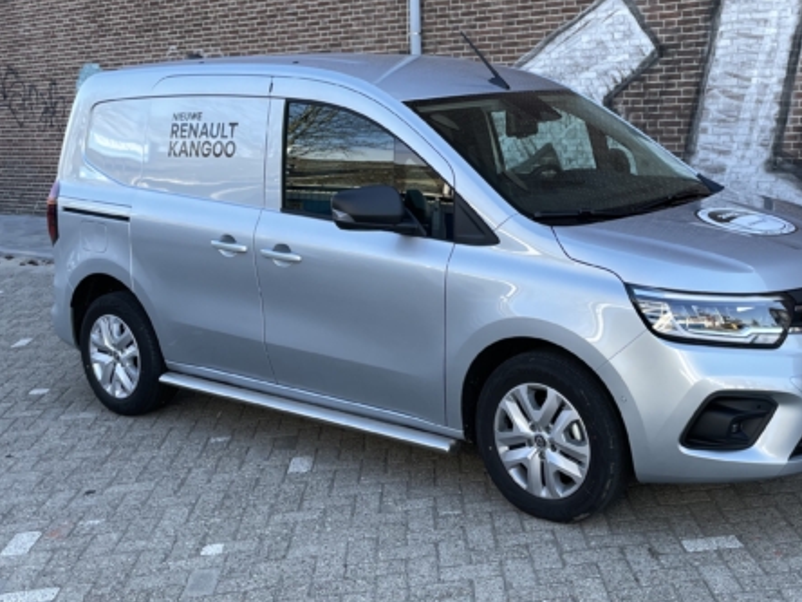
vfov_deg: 32.1
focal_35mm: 45
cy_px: 233
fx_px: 1043
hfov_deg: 41.4
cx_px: 553
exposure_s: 1/424
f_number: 1.6
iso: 32
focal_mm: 4.2
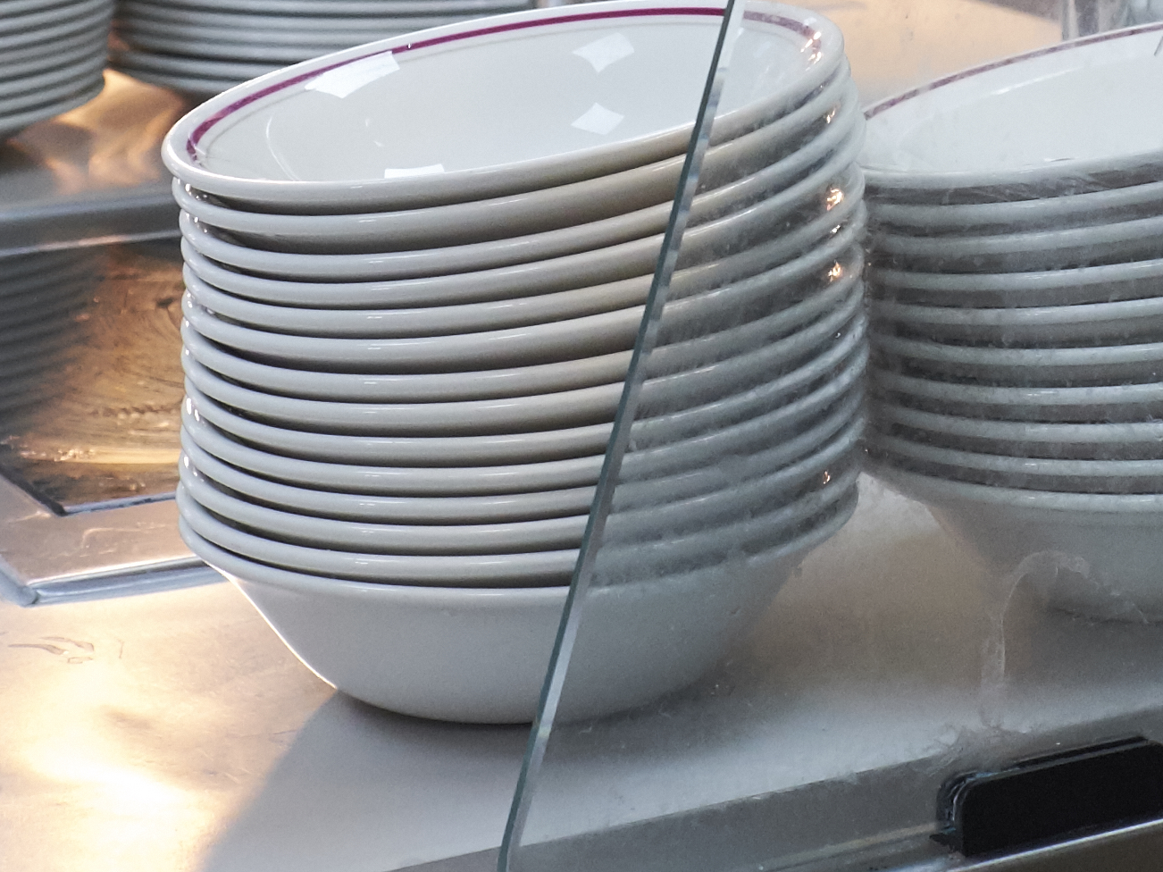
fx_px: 3527
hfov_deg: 18.5
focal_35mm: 105
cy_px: -235
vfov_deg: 13.6
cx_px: 995
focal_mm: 16
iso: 1250
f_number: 4
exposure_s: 1/80
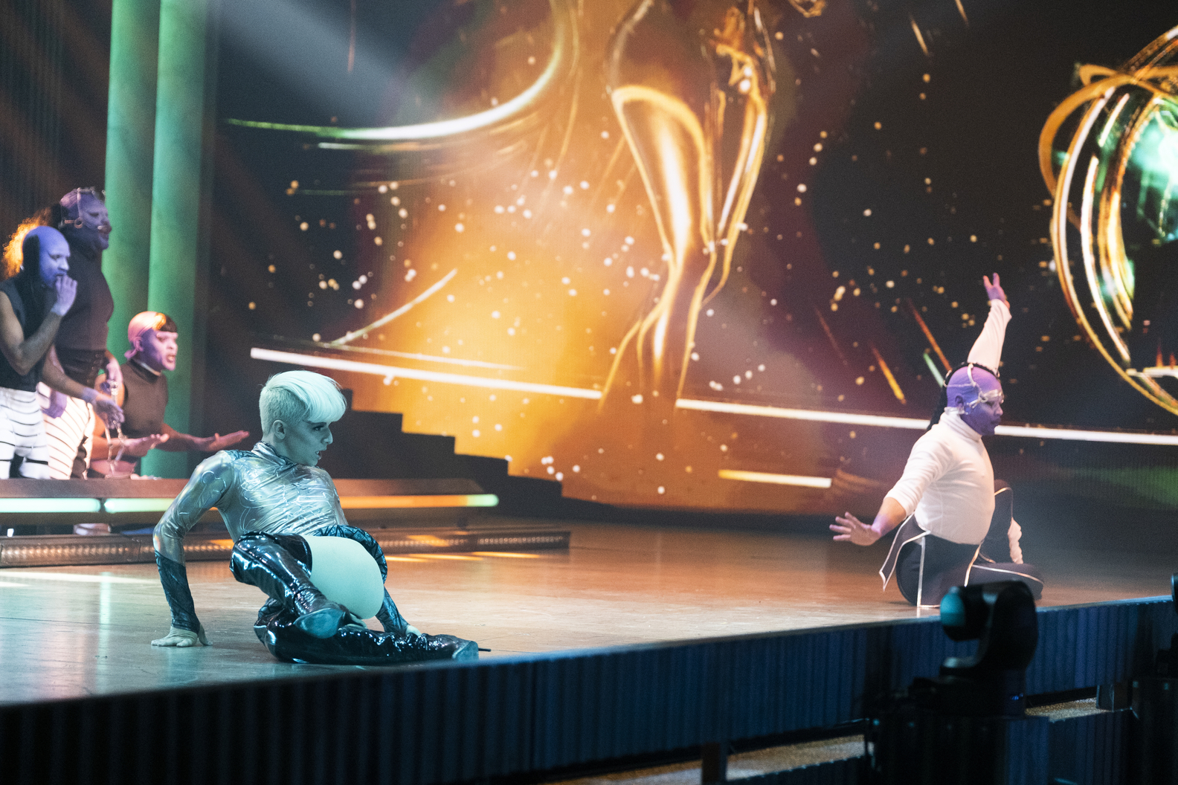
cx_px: 589
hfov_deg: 15.6
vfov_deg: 10.5
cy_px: 392
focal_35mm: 131
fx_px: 4286
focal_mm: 87.1
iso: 3200
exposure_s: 1/800
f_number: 2.8
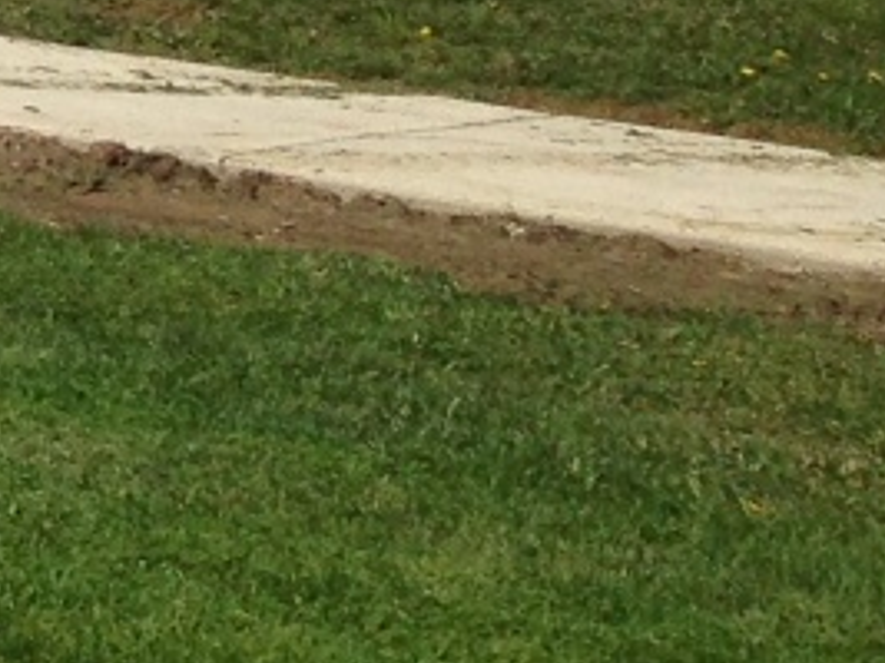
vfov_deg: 7.0
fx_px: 5162
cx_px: -1720
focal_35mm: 202
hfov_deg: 8.3
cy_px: -796
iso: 50
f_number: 2.4
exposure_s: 1/2262
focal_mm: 4.12
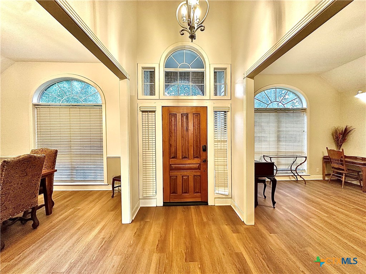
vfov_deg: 85.7
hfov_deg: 102.1
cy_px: 137
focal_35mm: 14
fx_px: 148
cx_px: 183
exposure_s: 1/60
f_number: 2.2
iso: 250
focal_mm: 2.22
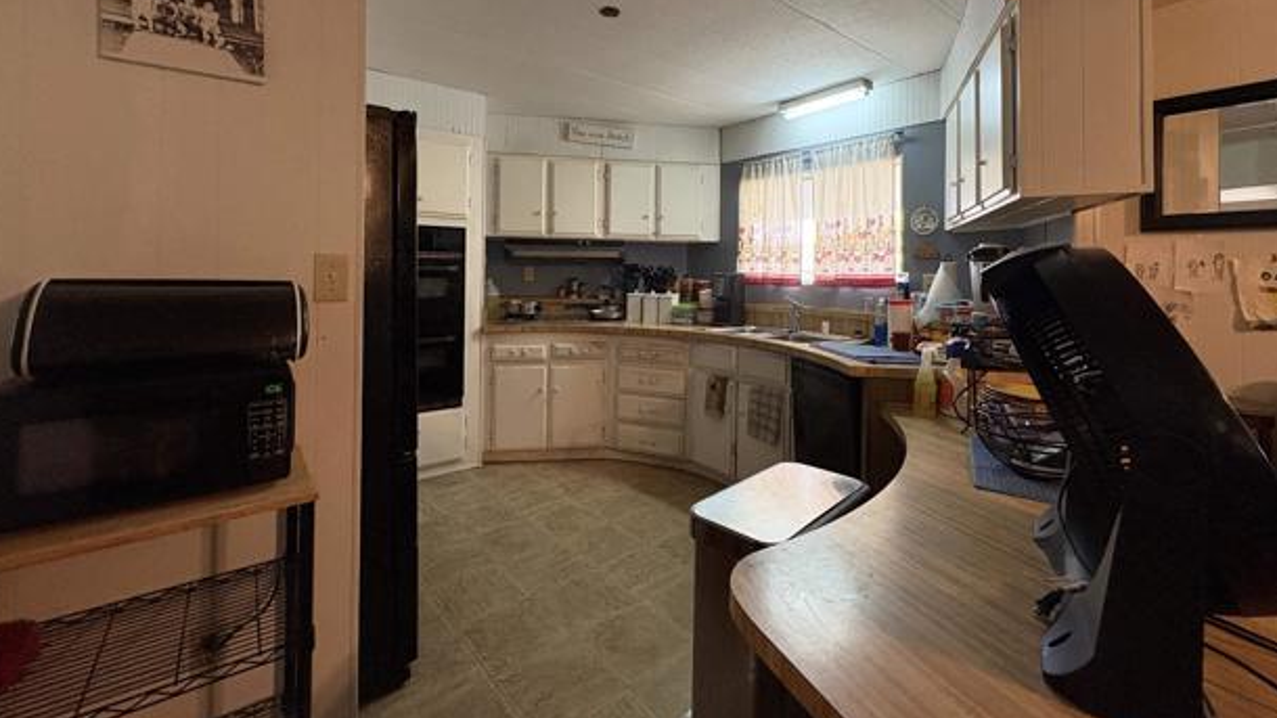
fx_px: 542
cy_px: 268
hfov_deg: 99.4
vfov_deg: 66.0
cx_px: 655
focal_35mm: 16
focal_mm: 2.22
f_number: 2.2
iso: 400
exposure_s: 1/60
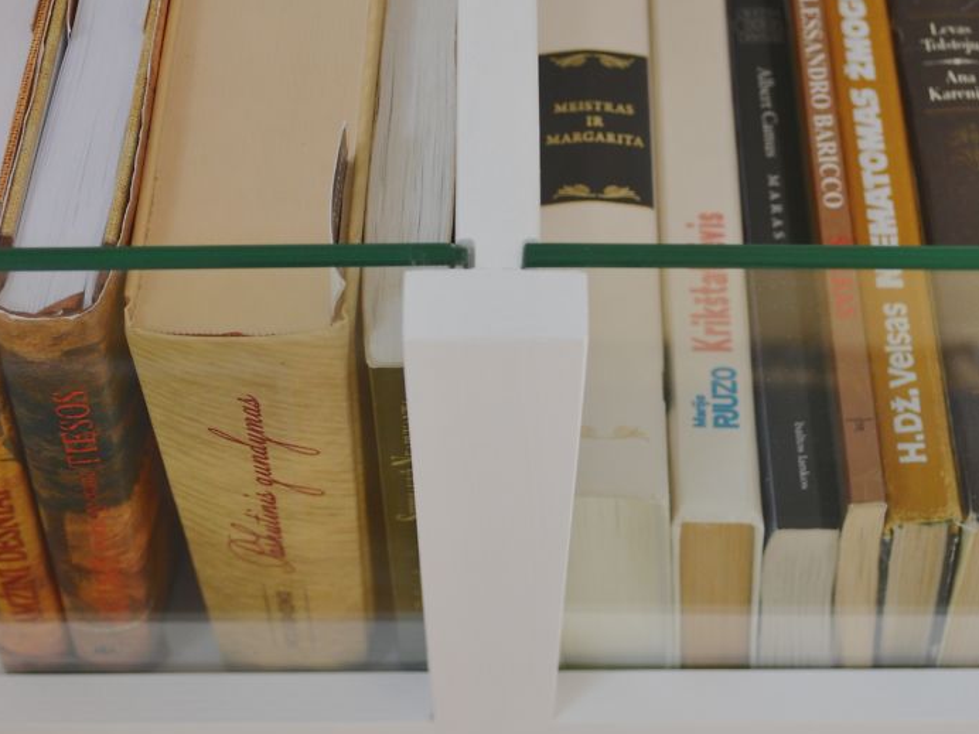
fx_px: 1980
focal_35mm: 70
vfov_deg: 21.0
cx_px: 488
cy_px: 308
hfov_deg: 27.8
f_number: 4.8
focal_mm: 32
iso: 400
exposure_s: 1/20
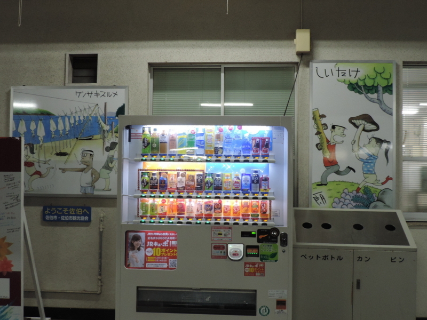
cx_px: 214
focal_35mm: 35
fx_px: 432
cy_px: 160
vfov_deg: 40.7
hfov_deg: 52.6
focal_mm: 6.2
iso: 400
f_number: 3.3
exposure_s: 1/30
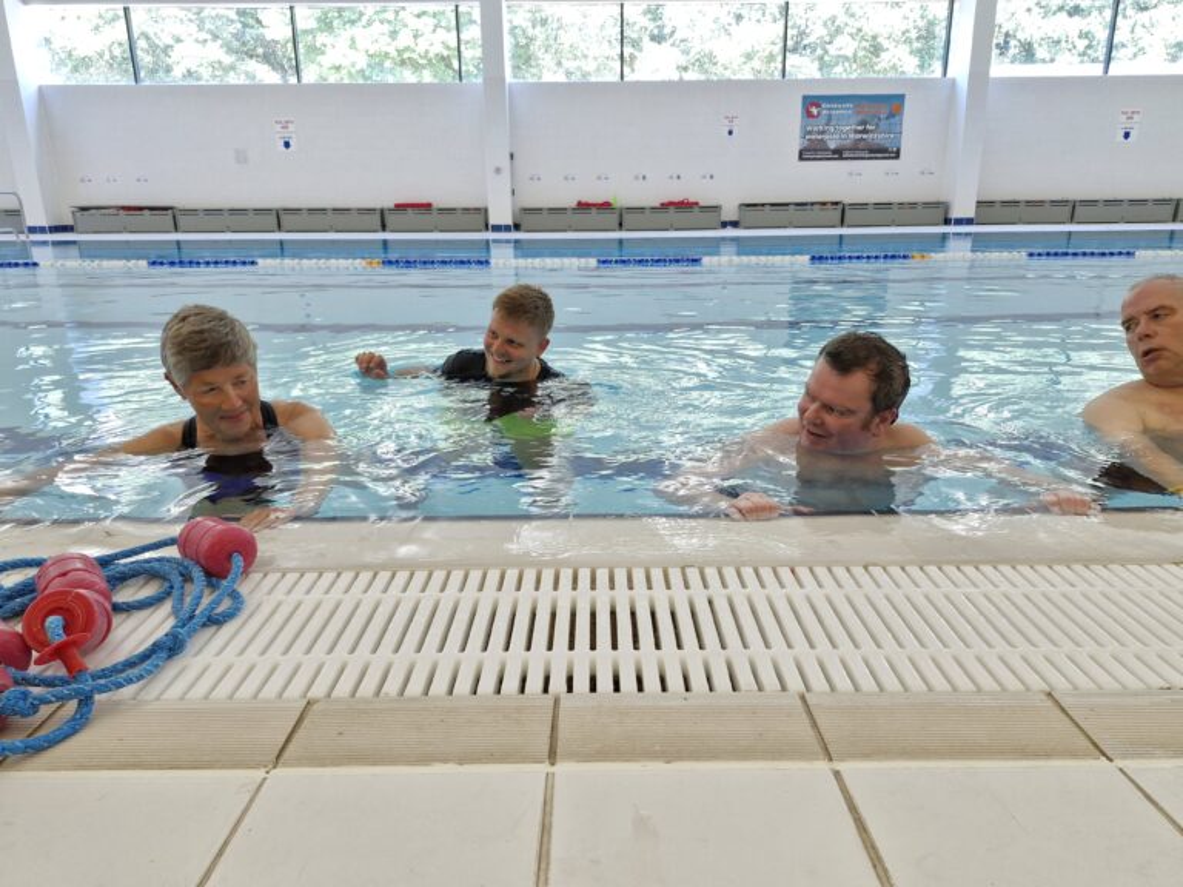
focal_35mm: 23
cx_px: 592
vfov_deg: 58.9
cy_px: 444
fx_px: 786
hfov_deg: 73.9
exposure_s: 1/100
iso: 160
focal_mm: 5.54
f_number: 1.8
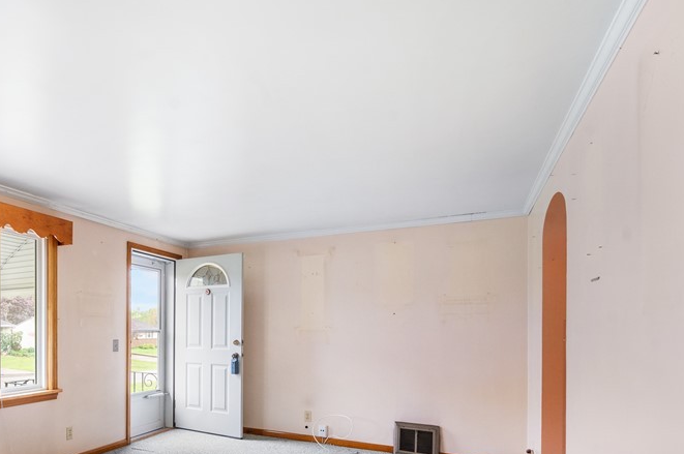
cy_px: 303
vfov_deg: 53.9
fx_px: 436
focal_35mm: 23
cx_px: 188
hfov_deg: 72.0
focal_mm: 14
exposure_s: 1/160
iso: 1000
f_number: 8
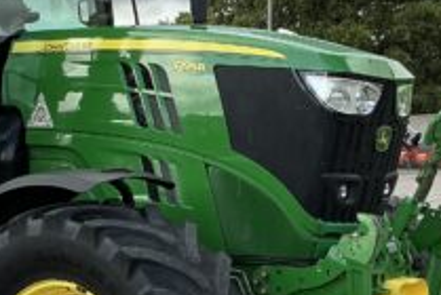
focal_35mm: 89
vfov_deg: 15.4
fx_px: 1092
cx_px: 152
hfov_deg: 22.8
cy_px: 160
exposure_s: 1/855
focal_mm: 3
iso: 25
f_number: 1.8
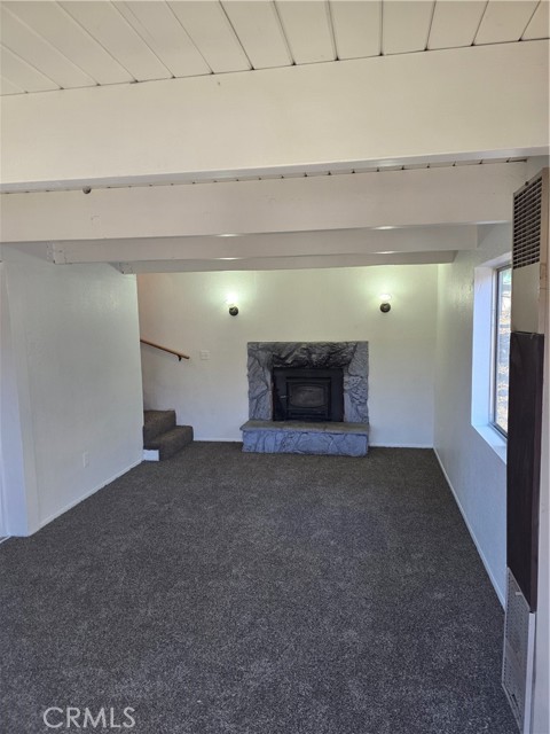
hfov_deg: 58.9
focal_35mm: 23
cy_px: 367
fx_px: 487
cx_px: 275
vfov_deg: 73.9
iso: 125
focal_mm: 6.3
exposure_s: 1/120
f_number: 1.7
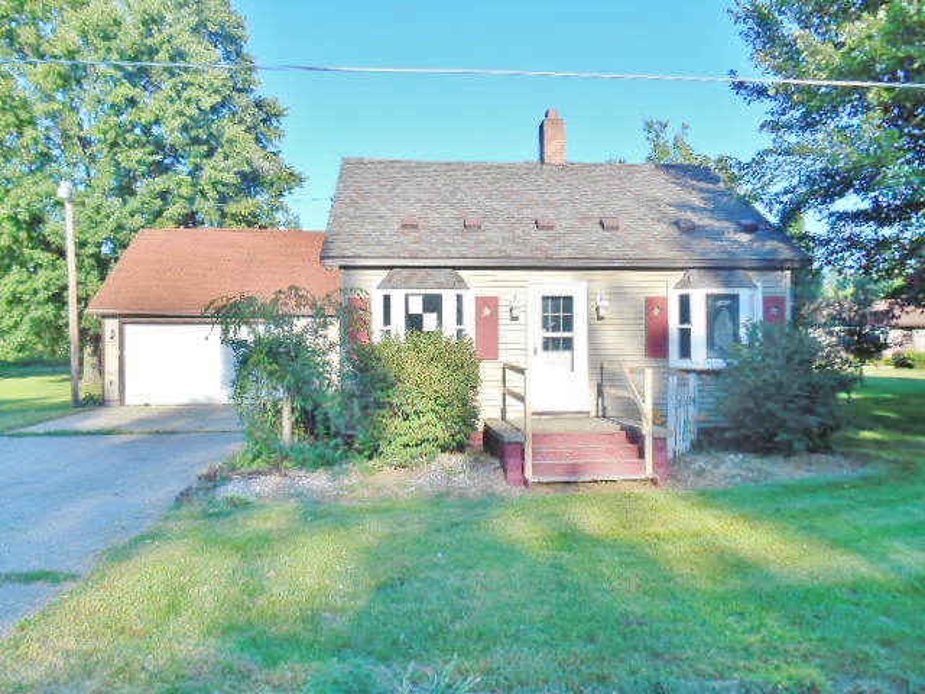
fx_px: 695
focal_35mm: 26
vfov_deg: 53.1
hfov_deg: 67.3
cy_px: 347
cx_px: 462
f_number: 3.4
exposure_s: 1/320
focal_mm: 4.7
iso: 80
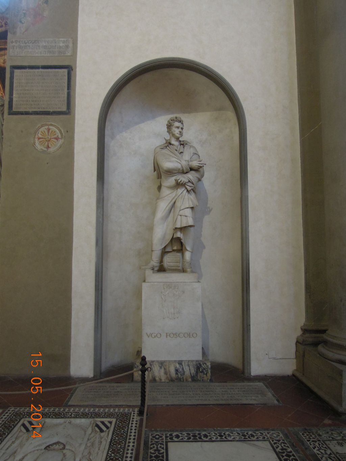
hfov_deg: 56.8
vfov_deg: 71.6
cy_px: 230
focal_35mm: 24
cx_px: 173
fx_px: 320
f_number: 2.8
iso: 400
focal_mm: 4.3
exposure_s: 1/15
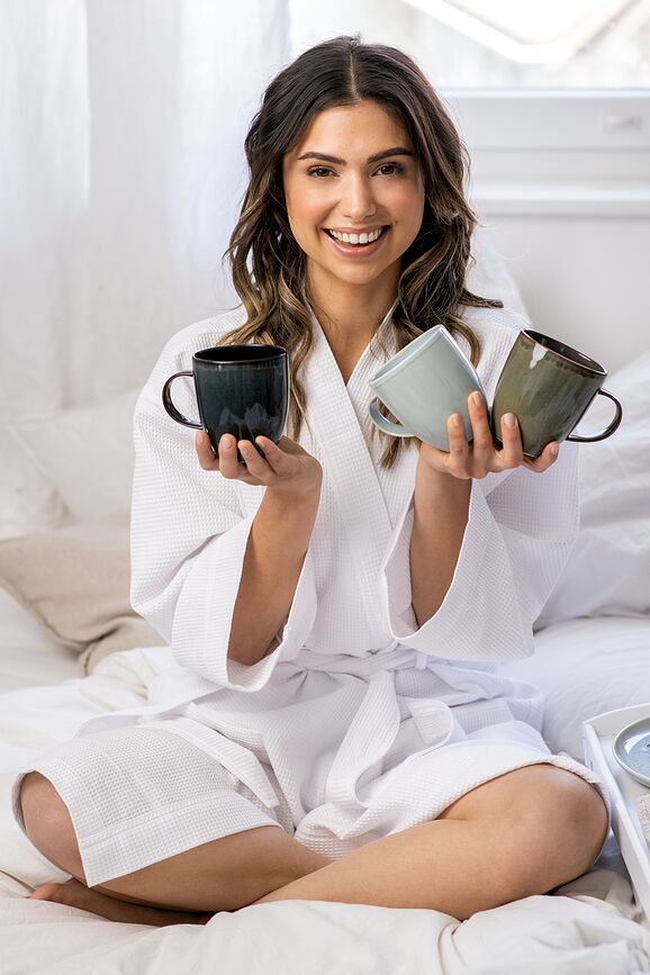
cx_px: 325
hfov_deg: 16.1
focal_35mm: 85
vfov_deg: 23.9
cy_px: 488
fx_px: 2302
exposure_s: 1/160
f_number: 4.5
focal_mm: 85
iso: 500
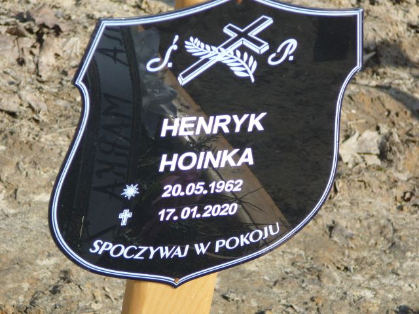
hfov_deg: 14.4
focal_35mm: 137
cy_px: 157
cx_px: 210
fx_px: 1658
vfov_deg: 10.8
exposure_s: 1/640
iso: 80
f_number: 4
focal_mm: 20.4
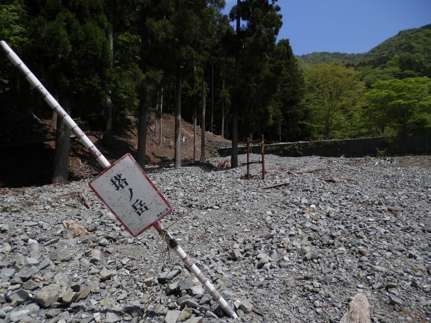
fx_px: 311
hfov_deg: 69.4
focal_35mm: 25
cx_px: 216
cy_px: 162
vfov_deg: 54.9
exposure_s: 1/200
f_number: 8.7
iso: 80
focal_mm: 4.5
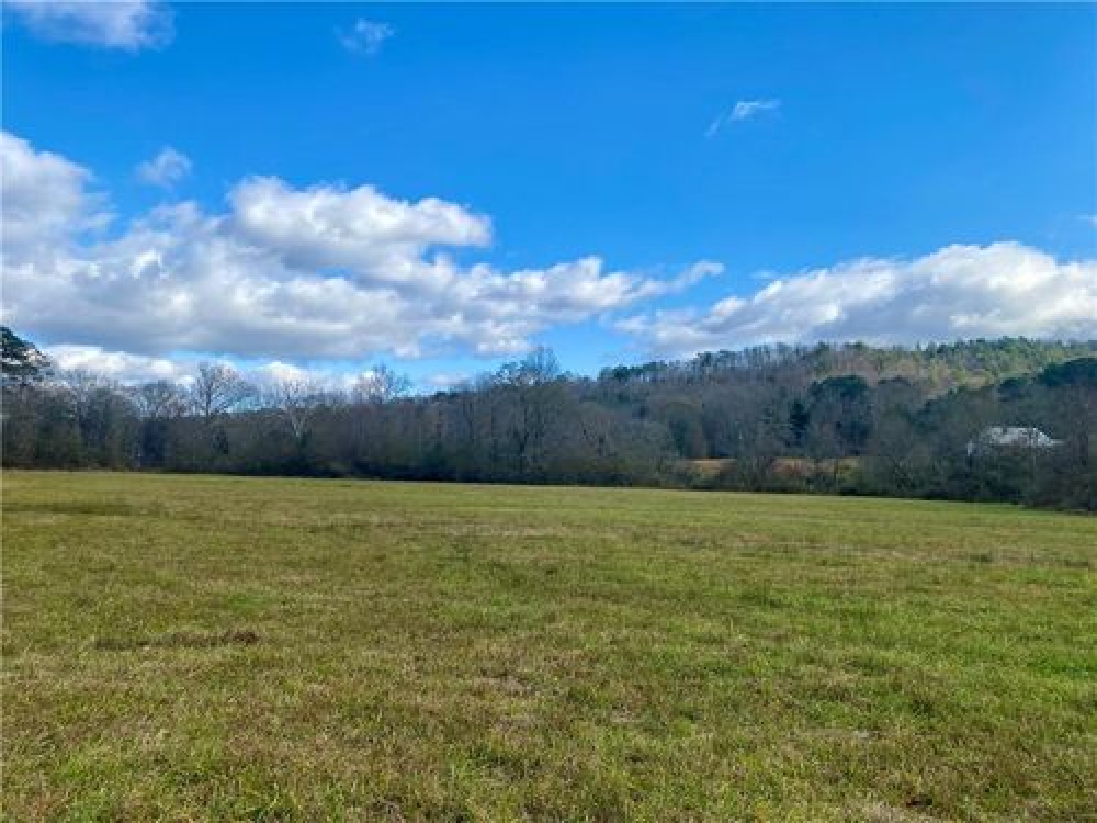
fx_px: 824
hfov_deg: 67.3
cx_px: 548
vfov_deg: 53.1
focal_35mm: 26
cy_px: 412
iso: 32
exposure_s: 1/2358
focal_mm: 4.25
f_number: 1.8
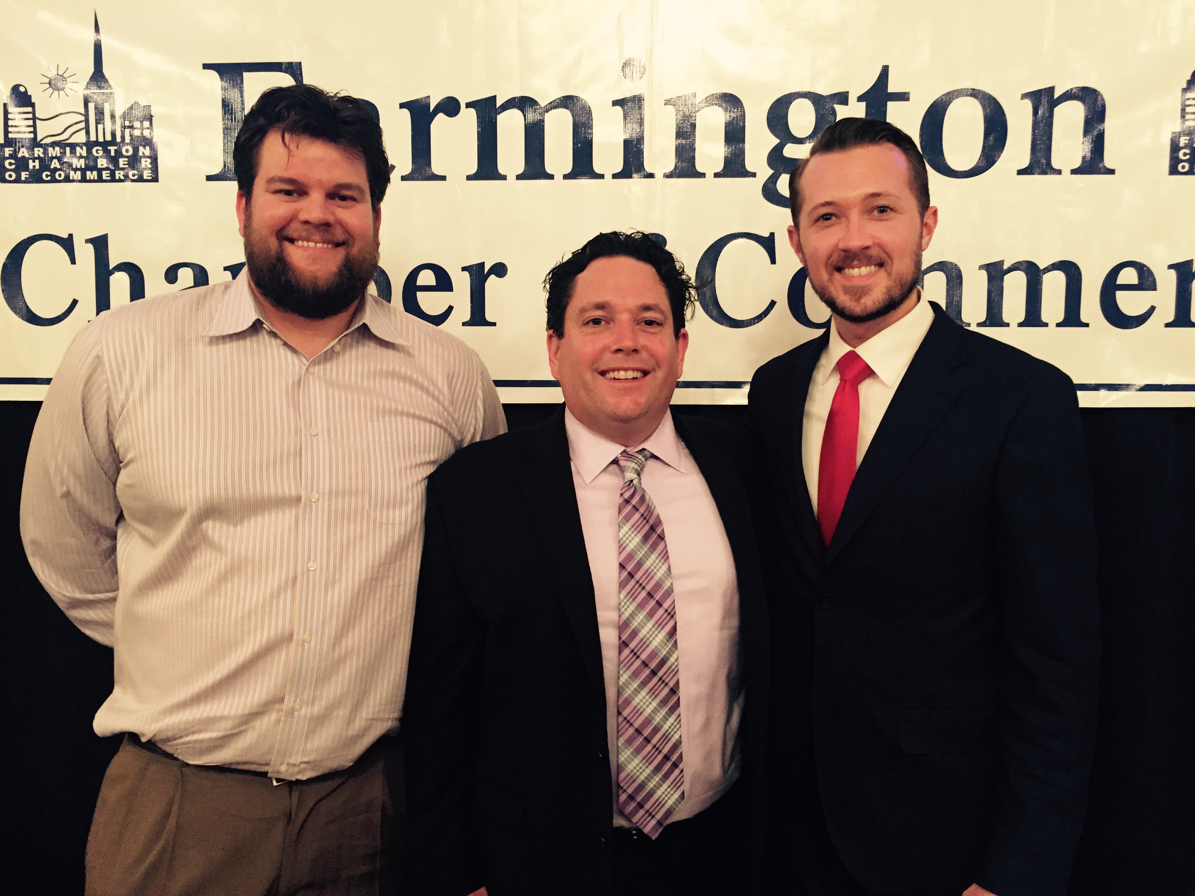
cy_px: 448
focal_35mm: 29
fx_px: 1001
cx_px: 598
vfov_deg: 48.2
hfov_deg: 61.7
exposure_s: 1/20
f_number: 2.2
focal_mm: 4.15
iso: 250
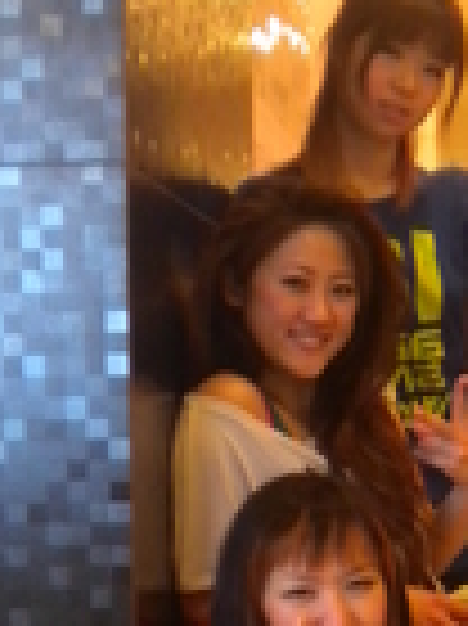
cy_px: 504
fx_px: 1823
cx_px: 396
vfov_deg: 19.3
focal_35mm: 101
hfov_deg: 14.5
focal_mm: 6.3
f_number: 3.1
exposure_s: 1/63.8
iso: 400
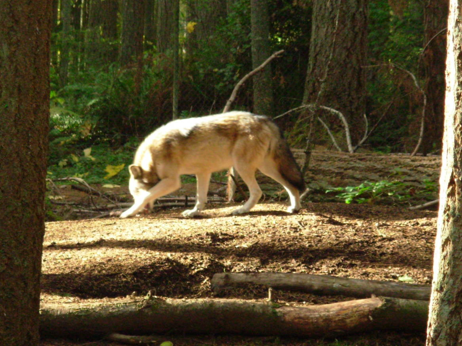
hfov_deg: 7.6
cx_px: 222
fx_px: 3470
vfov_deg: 5.7
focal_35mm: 260
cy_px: 183
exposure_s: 1/69.8
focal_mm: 31.4
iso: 200
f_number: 5
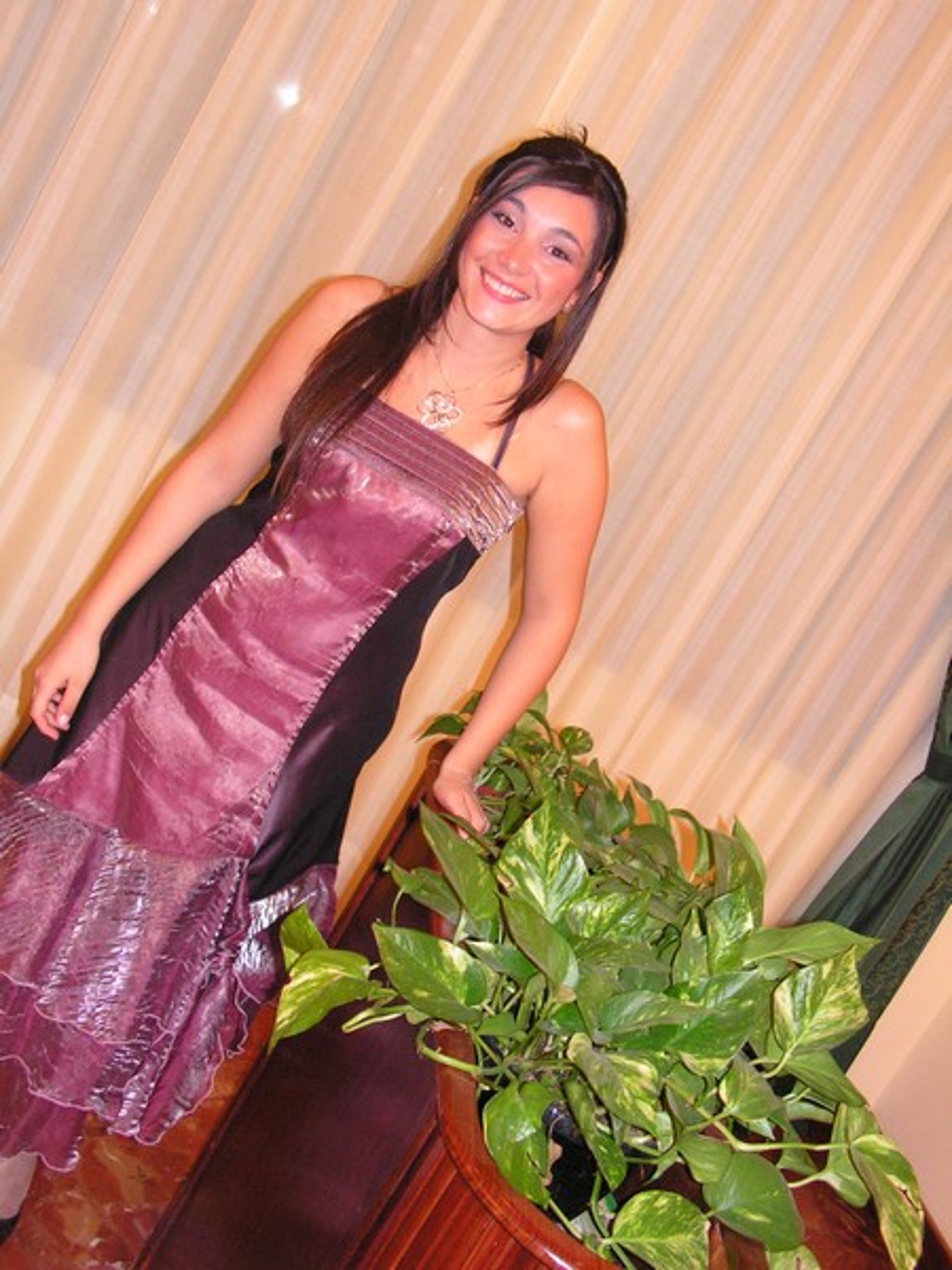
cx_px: 476
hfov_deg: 32.9
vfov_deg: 42.9
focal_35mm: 44
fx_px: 1613
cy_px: 635
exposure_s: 1/40
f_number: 3.2
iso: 200
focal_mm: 7.4
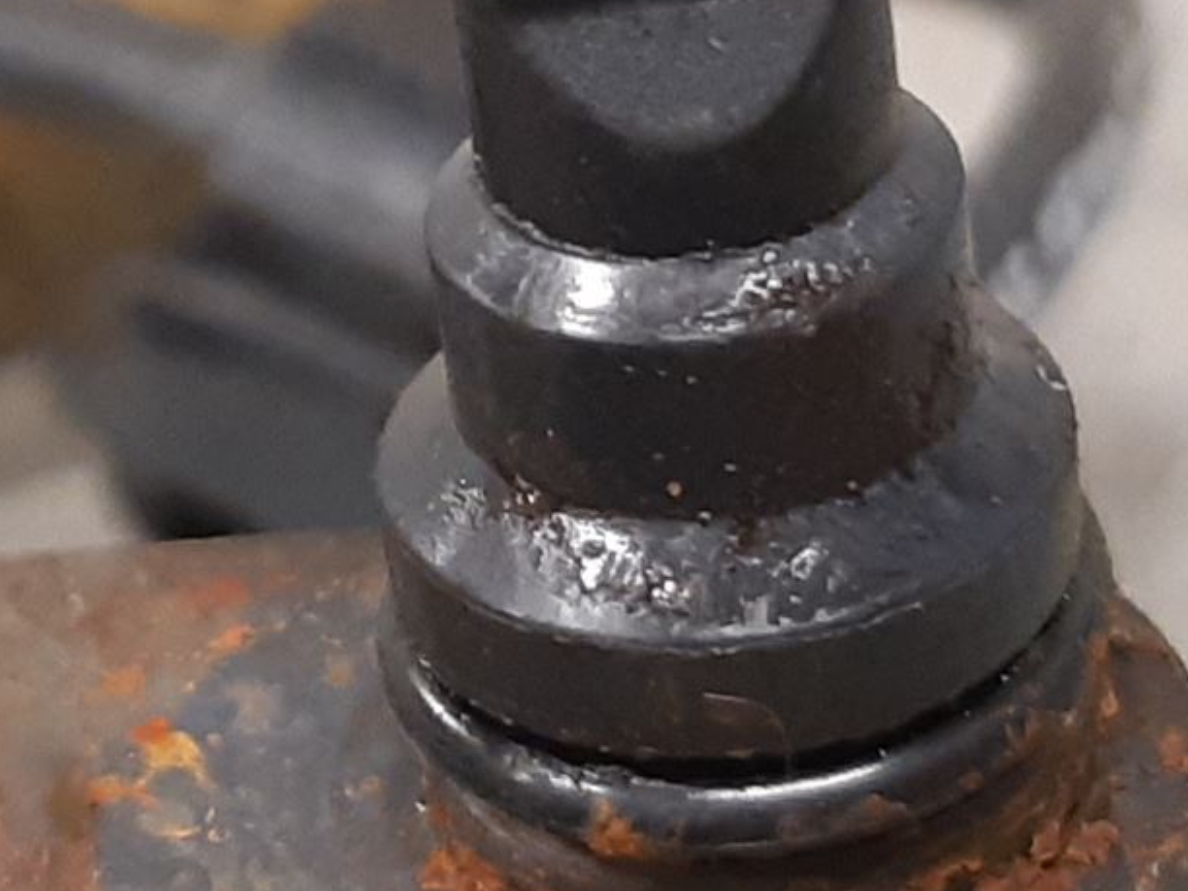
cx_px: 177
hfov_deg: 22.1
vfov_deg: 17.0
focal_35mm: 87
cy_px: 353
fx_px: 2986
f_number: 1.7
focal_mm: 3.93
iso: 250
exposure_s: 1/33
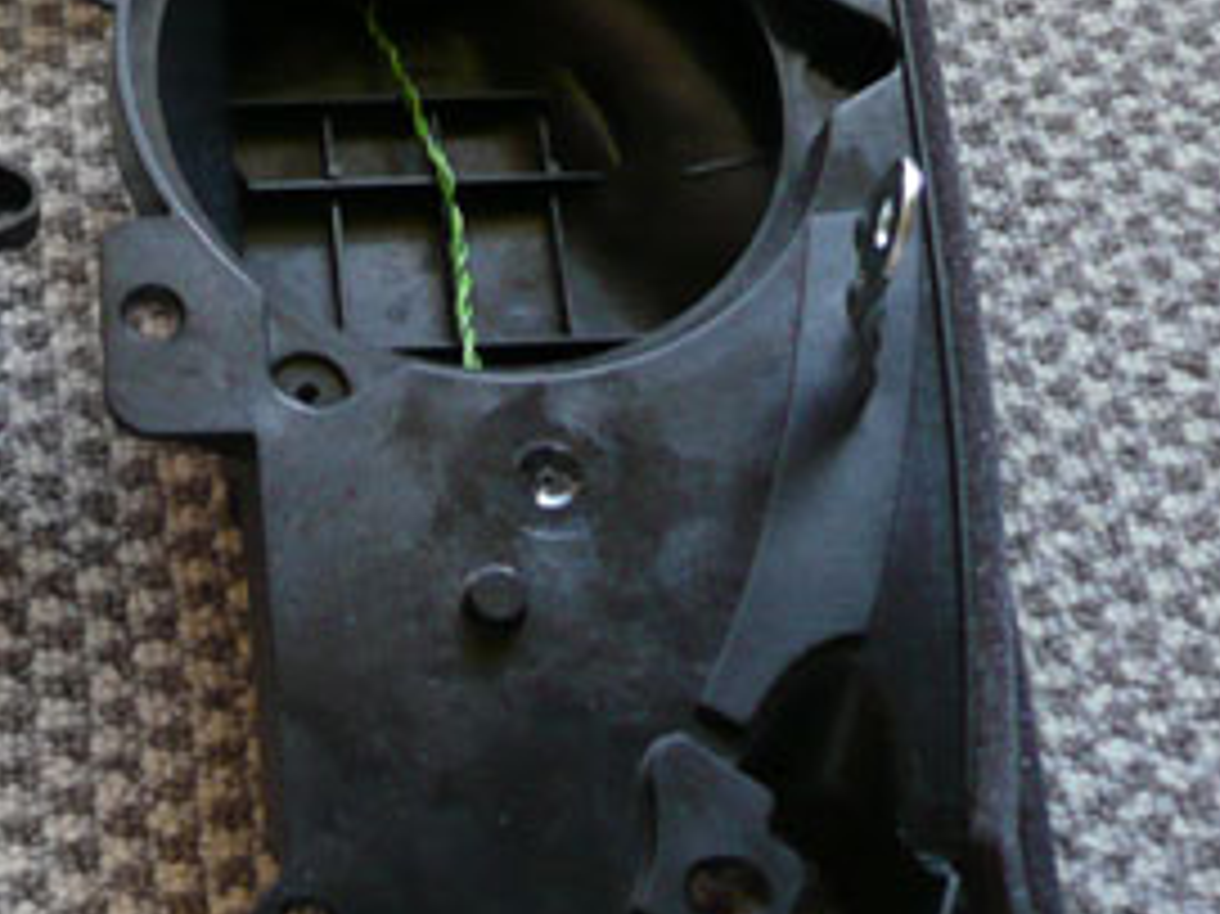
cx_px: 230
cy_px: 176
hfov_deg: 30.4
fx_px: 2184
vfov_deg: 23.3
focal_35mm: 62
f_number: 3.3
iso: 200
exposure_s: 1/8
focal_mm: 4.6
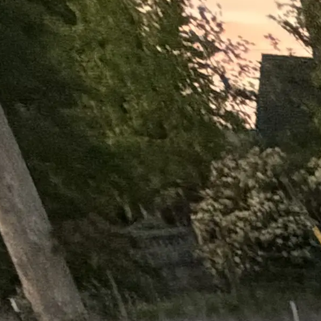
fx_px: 1238
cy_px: 804
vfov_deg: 11.7
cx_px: 1289
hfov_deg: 8.1
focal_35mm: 118
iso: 400
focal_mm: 2.22
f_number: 2.2
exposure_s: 1/60
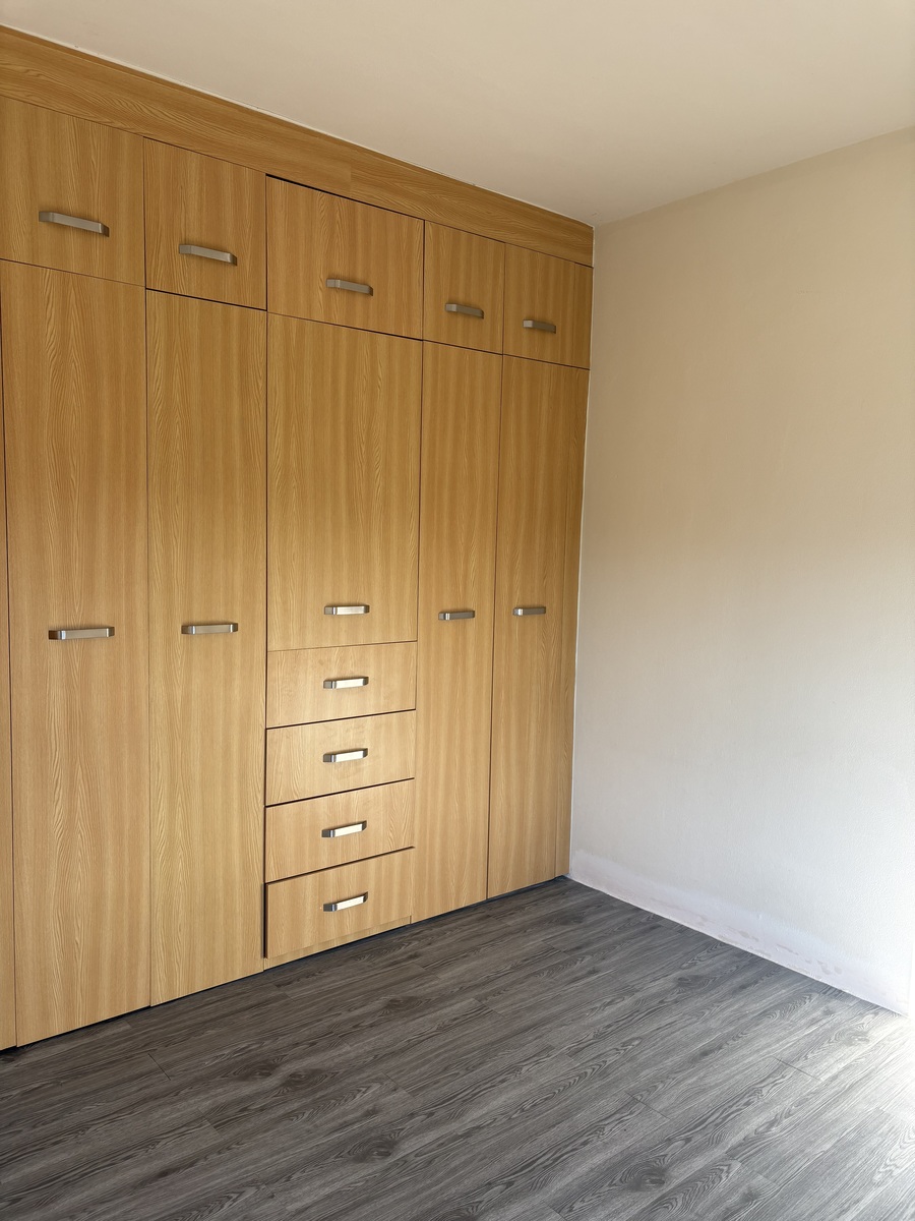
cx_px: 458
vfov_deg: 67.3
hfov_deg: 53.1
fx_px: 916
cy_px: 610
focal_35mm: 26
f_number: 1.6
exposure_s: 1/243
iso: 40
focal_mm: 5.96
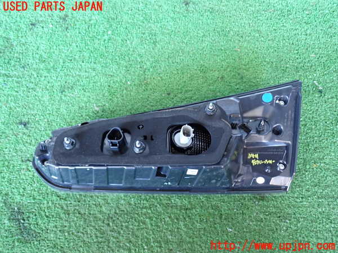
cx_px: 169
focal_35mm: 30
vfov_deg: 46.8
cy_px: 126
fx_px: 293
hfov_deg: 60.0
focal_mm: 5.4
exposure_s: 1/30
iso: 640
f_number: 2.3
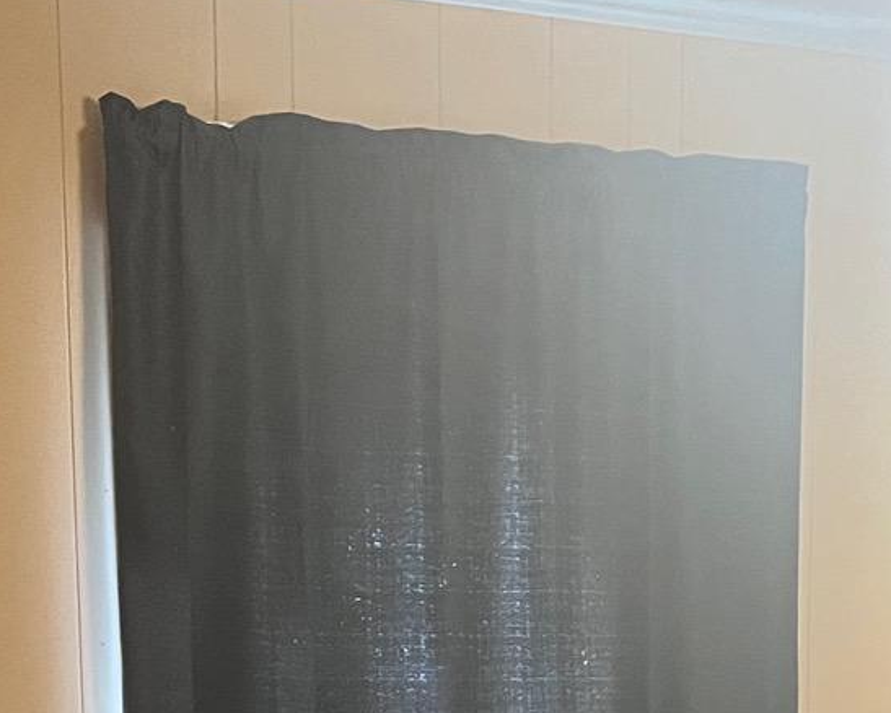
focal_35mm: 95
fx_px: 2506
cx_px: 803
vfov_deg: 14.8
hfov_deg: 19.8
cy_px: 1130
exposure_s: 1/60
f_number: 1.5
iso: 400
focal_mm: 5.7
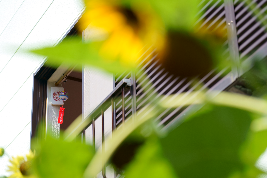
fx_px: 779
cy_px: 89
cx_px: 134
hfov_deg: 19.5
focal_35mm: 105
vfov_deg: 13.0
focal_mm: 105
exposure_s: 1/320
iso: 100
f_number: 4
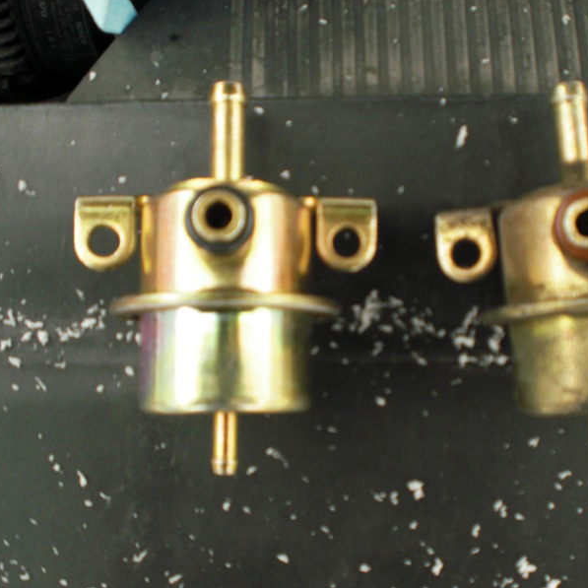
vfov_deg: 37.6
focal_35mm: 45
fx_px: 865
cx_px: 388
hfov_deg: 37.2
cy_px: 294
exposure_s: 1/125
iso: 100
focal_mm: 6.3
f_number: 3.1
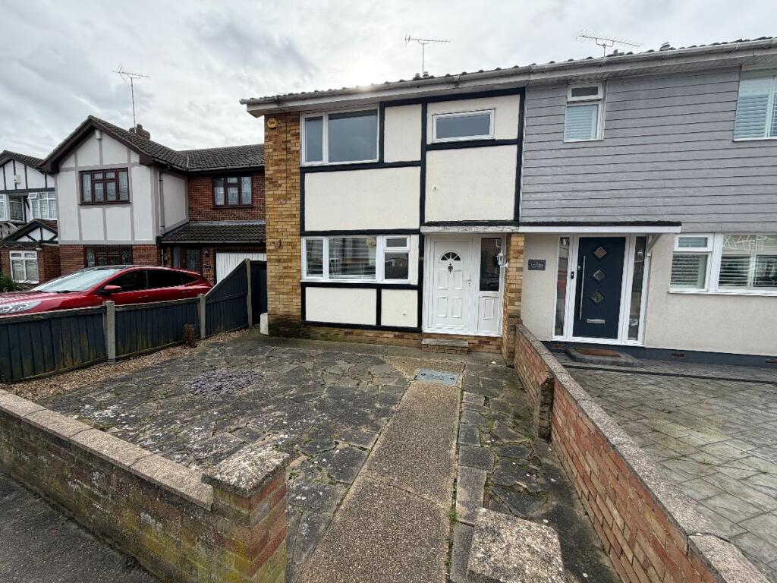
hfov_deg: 102.1
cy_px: 292
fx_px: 314
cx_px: 388
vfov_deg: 85.7
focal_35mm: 14
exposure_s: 1/651
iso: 40
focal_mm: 2.22
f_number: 2.2
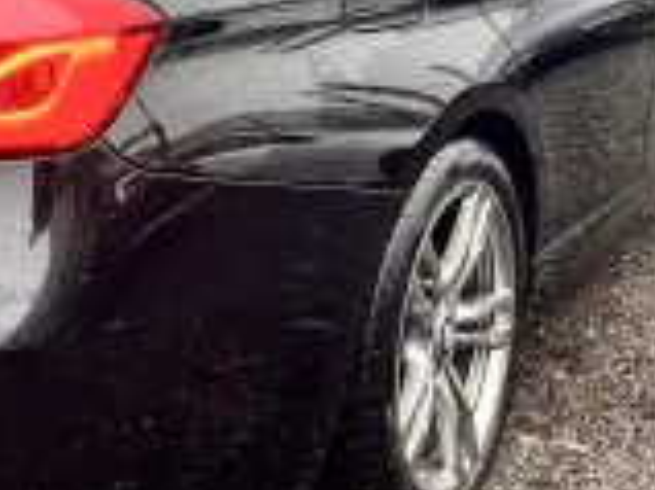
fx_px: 1116
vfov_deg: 24.5
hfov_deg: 31.6
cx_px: 99
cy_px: 115
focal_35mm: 59
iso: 40
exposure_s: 1/122
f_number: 1.6
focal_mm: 5.1
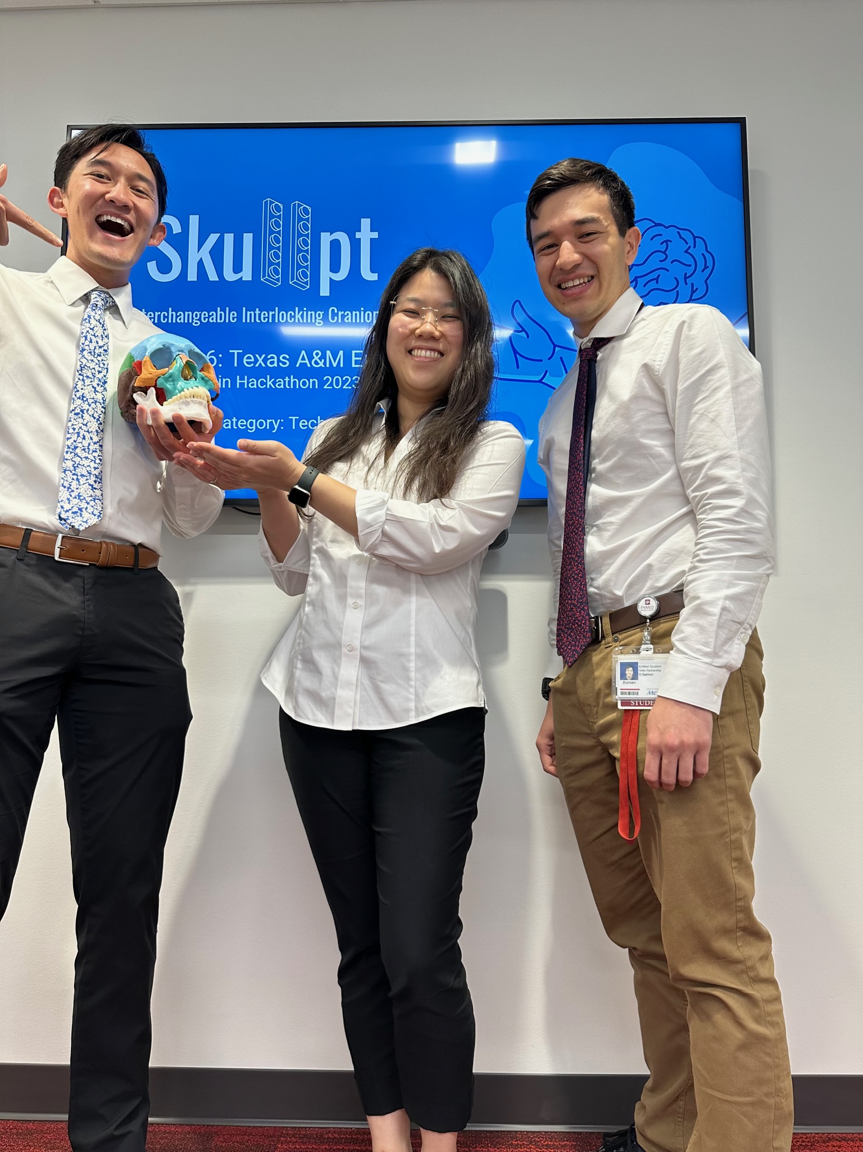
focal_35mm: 24
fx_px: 798
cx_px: 432
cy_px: 576
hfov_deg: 56.8
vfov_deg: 71.6
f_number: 1.78
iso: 160
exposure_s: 1/120
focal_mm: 6.86
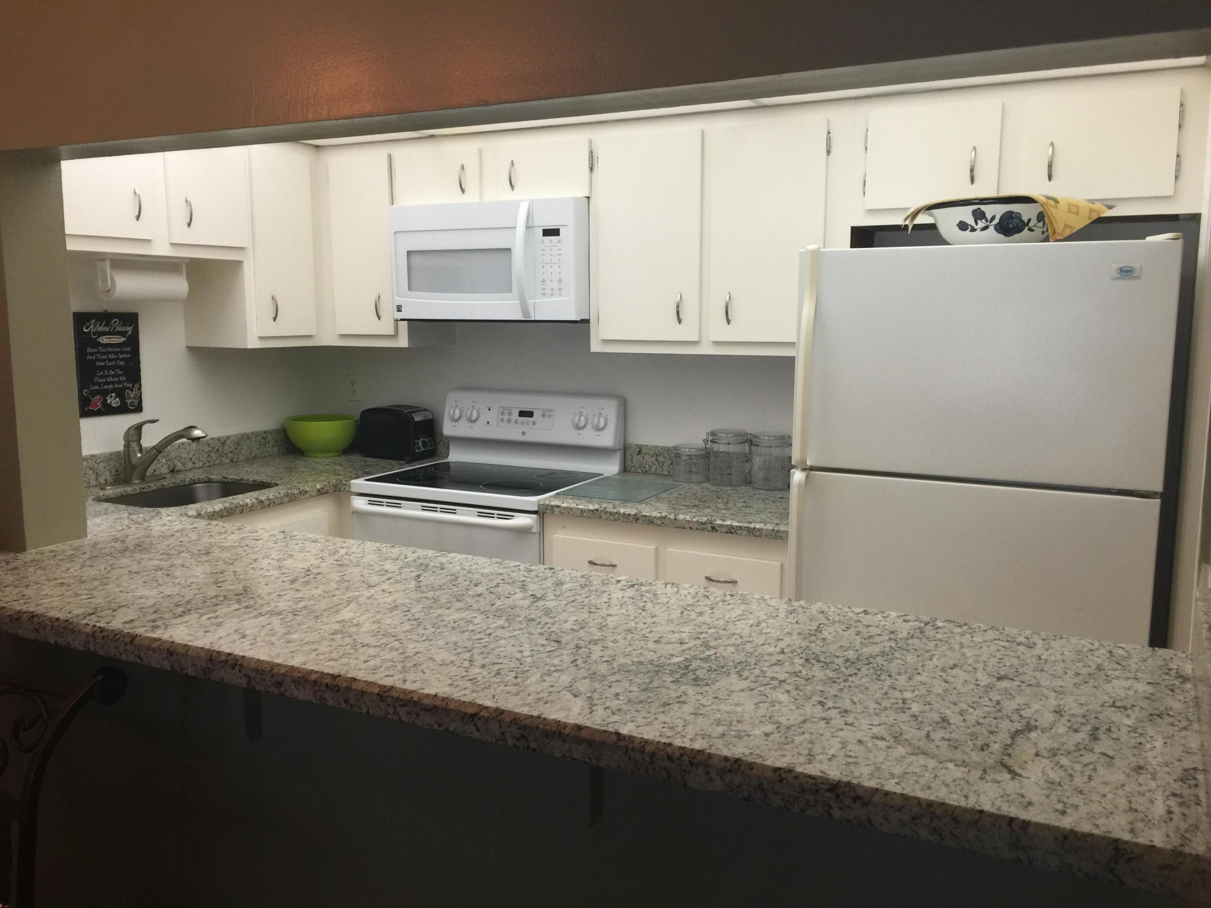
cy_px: 454
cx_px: 606
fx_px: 1015
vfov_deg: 48.2
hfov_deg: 61.7
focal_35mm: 29
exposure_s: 1/30
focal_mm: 4.15
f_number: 2.2
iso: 40
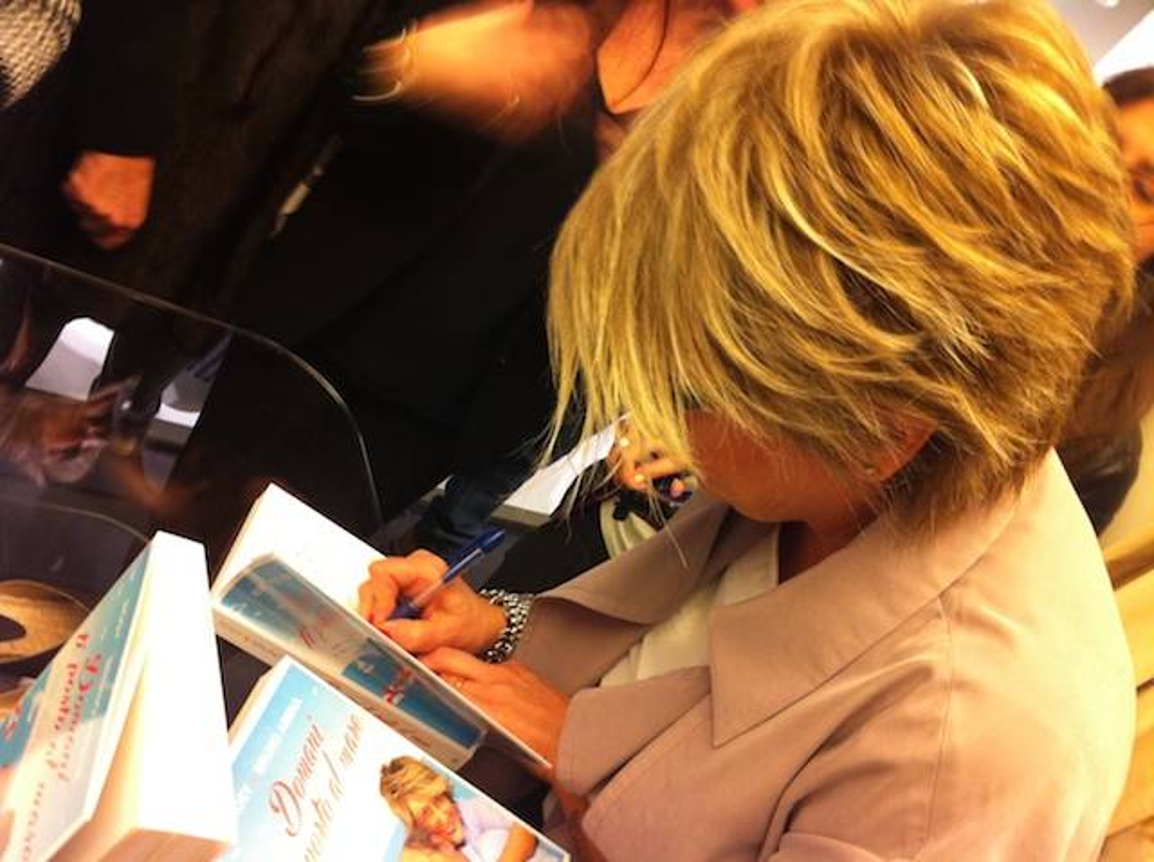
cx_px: 577
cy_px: 431
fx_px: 1165
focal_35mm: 35
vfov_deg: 40.6
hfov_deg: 52.7
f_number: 2.8
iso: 125
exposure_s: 1/15
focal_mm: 3.85
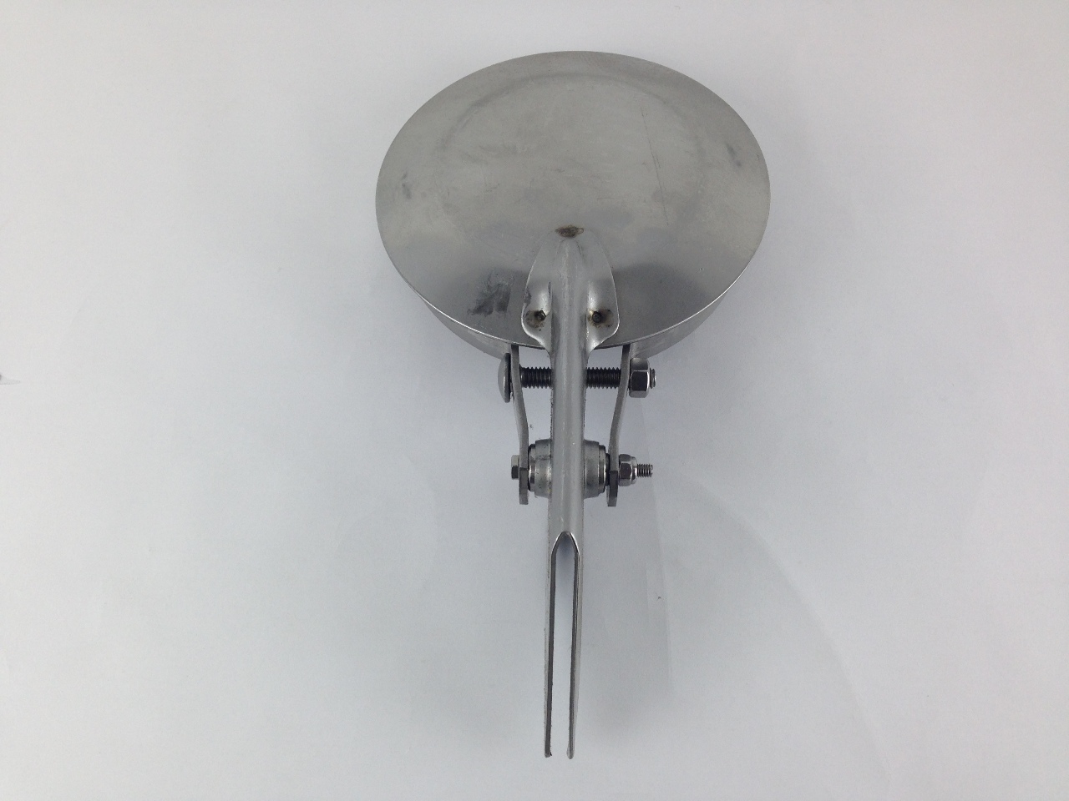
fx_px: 1019
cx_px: 534
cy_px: 400
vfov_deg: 42.9
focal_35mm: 33
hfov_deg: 55.4
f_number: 2.4
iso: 50
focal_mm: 4.12
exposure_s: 1/120
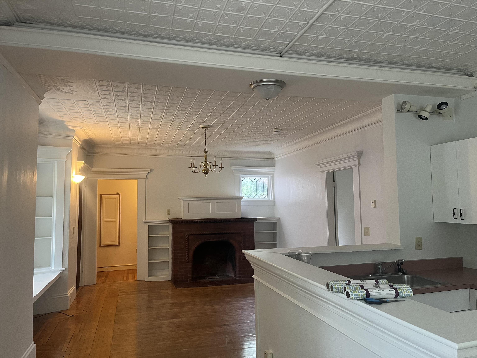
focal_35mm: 26
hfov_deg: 67.3
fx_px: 358
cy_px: 179
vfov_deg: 53.1
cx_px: 238
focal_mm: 5.1
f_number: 1.6
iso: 250
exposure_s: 1/60
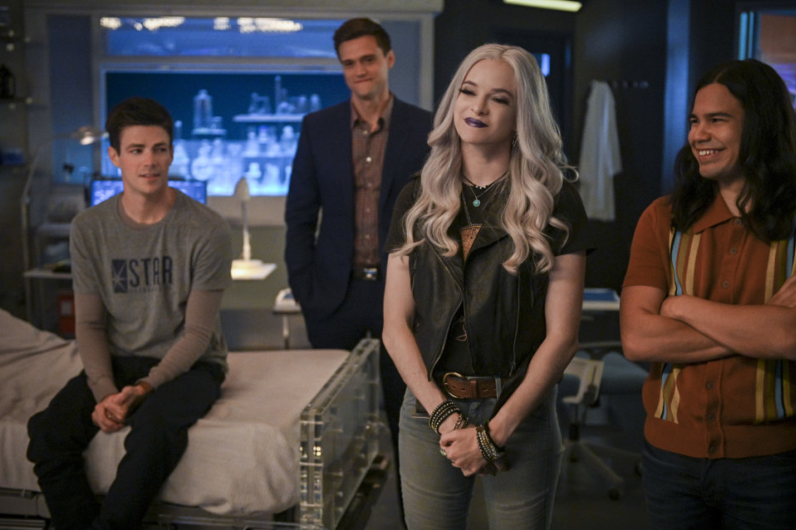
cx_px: 427
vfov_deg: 26.0
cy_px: 253
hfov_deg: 38.2
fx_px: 1149
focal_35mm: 52
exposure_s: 1/125
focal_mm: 48
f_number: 2.8
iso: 6400
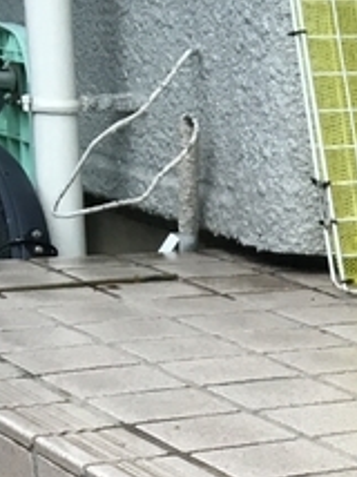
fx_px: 1915
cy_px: 682
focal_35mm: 139
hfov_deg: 10.0
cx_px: 685
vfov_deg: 13.5
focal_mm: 4.15
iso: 32
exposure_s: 1/30
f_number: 2.2
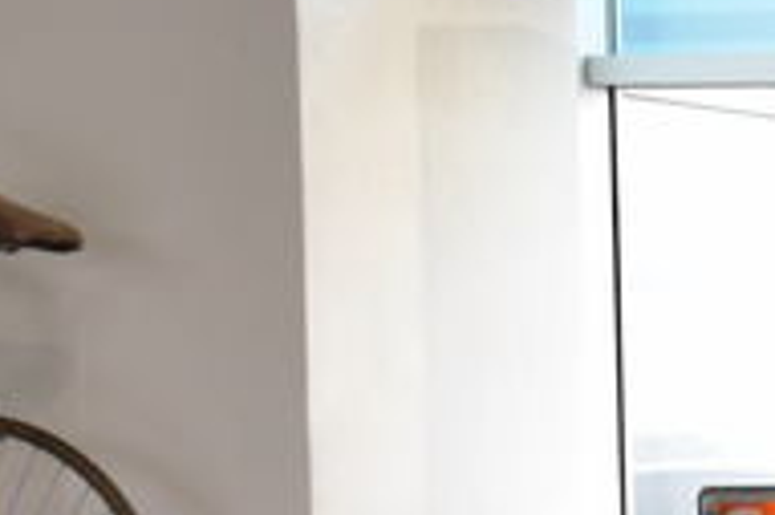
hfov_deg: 8.7
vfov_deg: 6.4
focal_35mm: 209
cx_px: 2000
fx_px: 4495
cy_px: 1058
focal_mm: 26
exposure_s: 1/100
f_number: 5
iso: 400
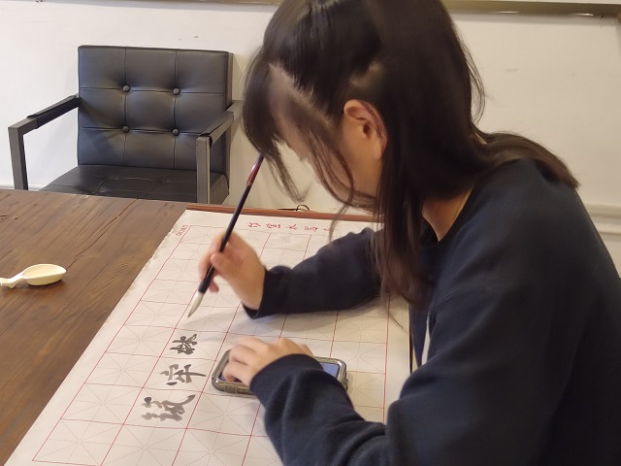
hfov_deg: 42.9
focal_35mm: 44
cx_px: 310
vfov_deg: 32.9
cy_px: 233
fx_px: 789
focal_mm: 5.52
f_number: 1.9
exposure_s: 1/50
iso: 1797
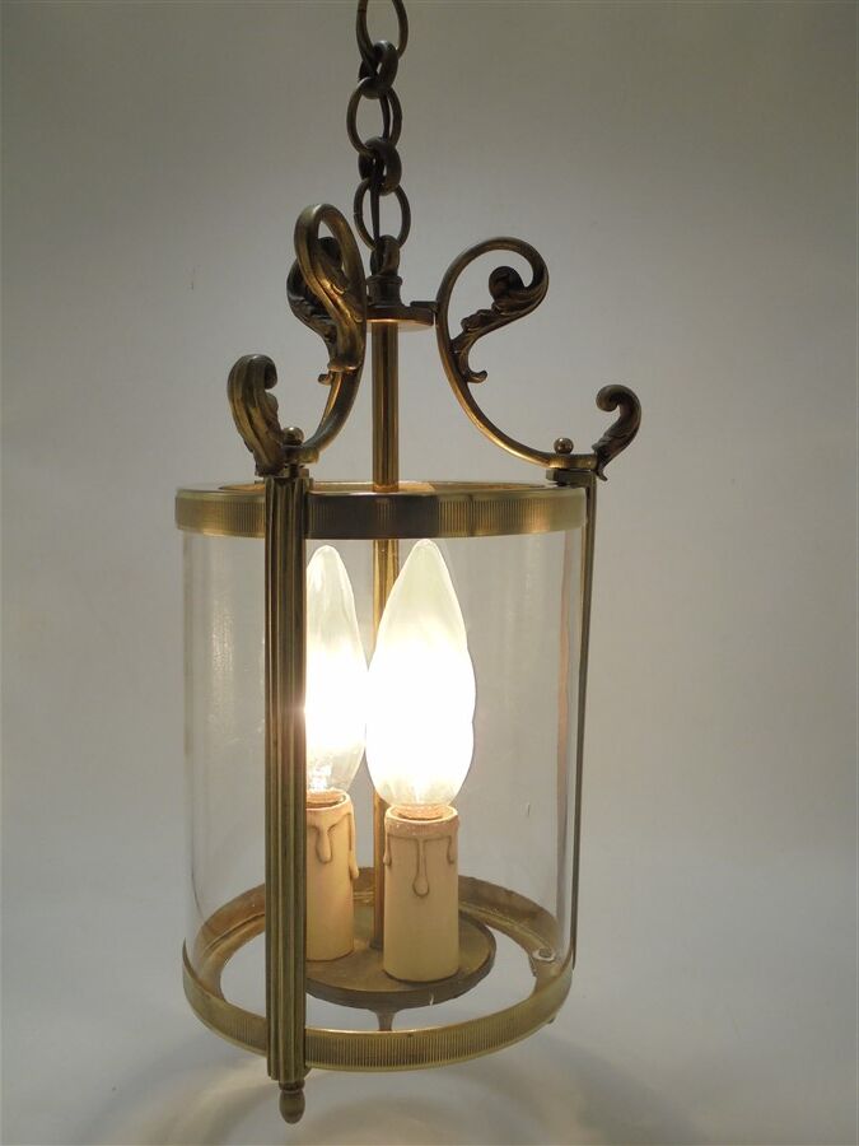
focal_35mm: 34
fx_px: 1125
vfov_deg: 54.0
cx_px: 430
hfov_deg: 41.8
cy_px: 573
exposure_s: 1/160
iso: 100
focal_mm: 6.1
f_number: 4
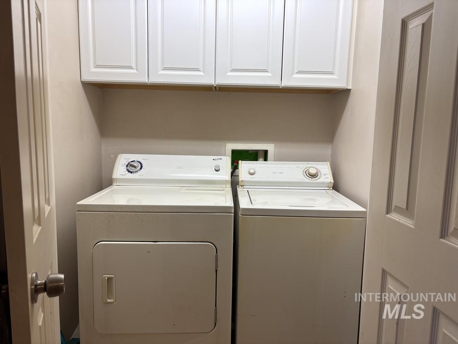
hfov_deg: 67.3
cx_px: 229
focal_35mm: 26
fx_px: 344
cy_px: 172
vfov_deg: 53.1
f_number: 1.6
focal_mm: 5.96
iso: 125
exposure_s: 1/120
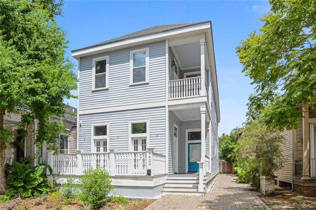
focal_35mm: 21
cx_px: 158
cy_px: 105
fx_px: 184
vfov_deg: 59.5
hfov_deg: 81.2
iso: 400
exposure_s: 1/320
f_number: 11
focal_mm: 14
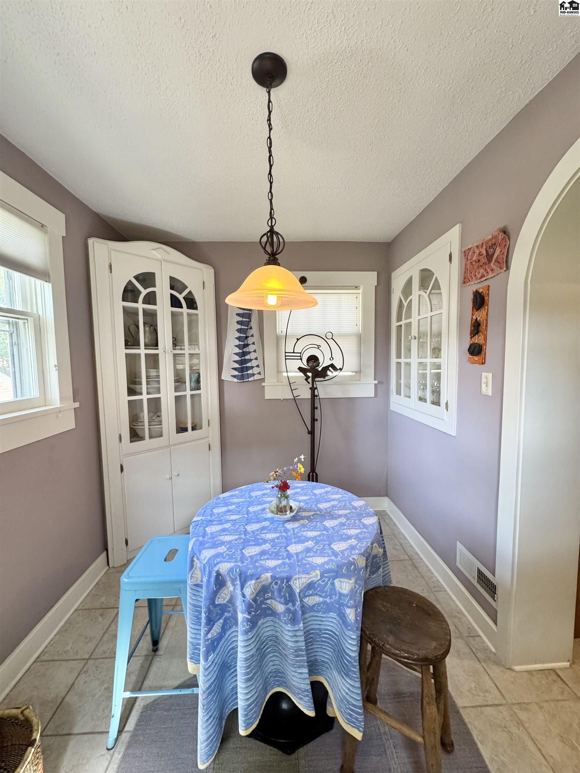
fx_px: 313
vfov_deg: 102.1
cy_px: 386
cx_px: 290
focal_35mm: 14
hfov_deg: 85.7
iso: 250
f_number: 2.2
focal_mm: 2.22
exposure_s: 1/120
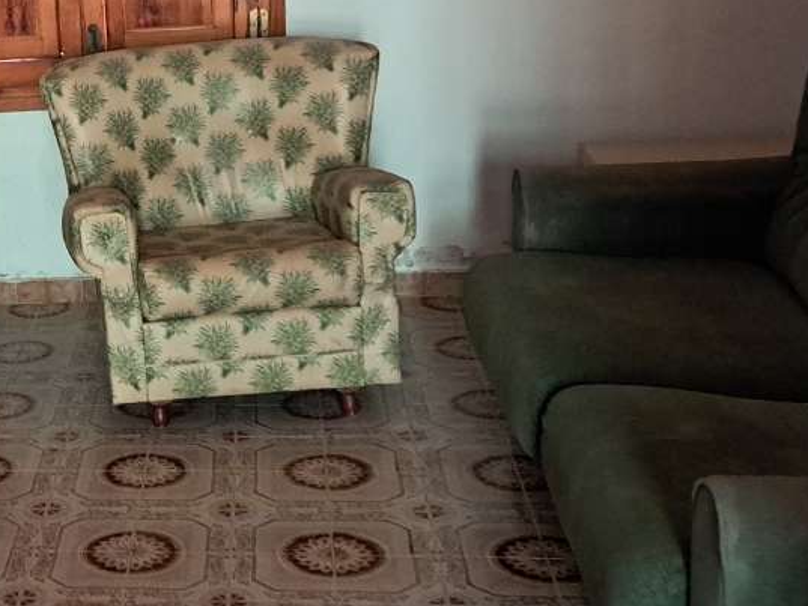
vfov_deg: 21.9
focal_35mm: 67
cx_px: -70
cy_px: 238
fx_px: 1564
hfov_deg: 26.7
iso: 1000
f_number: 1.8
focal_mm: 5.23
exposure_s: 1/20
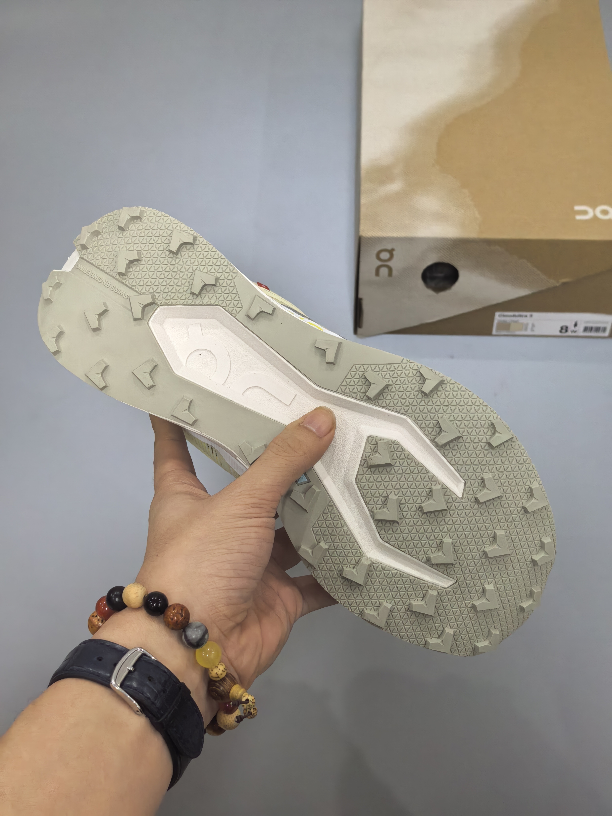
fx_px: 1131
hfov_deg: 30.3
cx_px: 306
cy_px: 408
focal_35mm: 48
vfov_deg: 39.7
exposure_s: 1/167
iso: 640
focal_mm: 5.75
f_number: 2
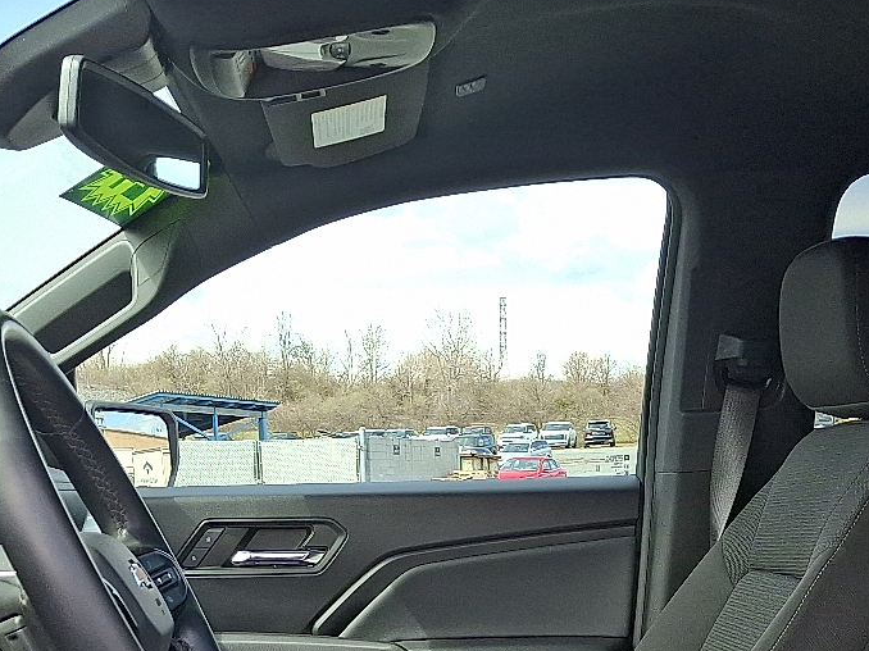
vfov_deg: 23.4
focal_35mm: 59
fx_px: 1481
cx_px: 528
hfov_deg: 32.6
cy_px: 709
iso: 30
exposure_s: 1/667
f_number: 1.8
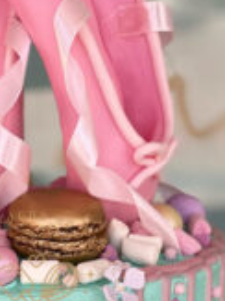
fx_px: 2074
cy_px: 306
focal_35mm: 239
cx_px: 32
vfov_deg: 8.2
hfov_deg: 6.2
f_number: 2.8
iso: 32
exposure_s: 1/121
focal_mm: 9
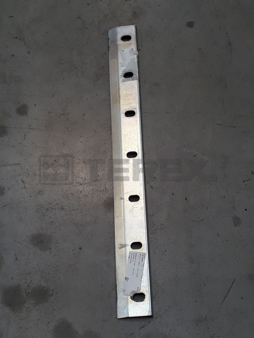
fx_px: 264
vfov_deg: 65.3
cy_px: 169
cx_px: 127
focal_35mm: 27
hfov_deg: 51.4
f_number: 1.9
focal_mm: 3.6
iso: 50
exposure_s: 1/33
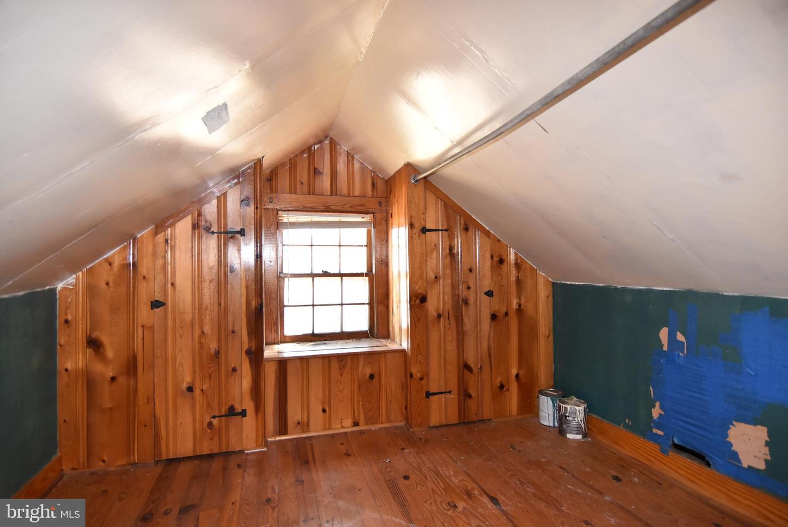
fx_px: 394
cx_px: 394
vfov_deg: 67.5
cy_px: 264
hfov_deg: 90.0
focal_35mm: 18
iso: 800
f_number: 4
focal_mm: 12
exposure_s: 1/40
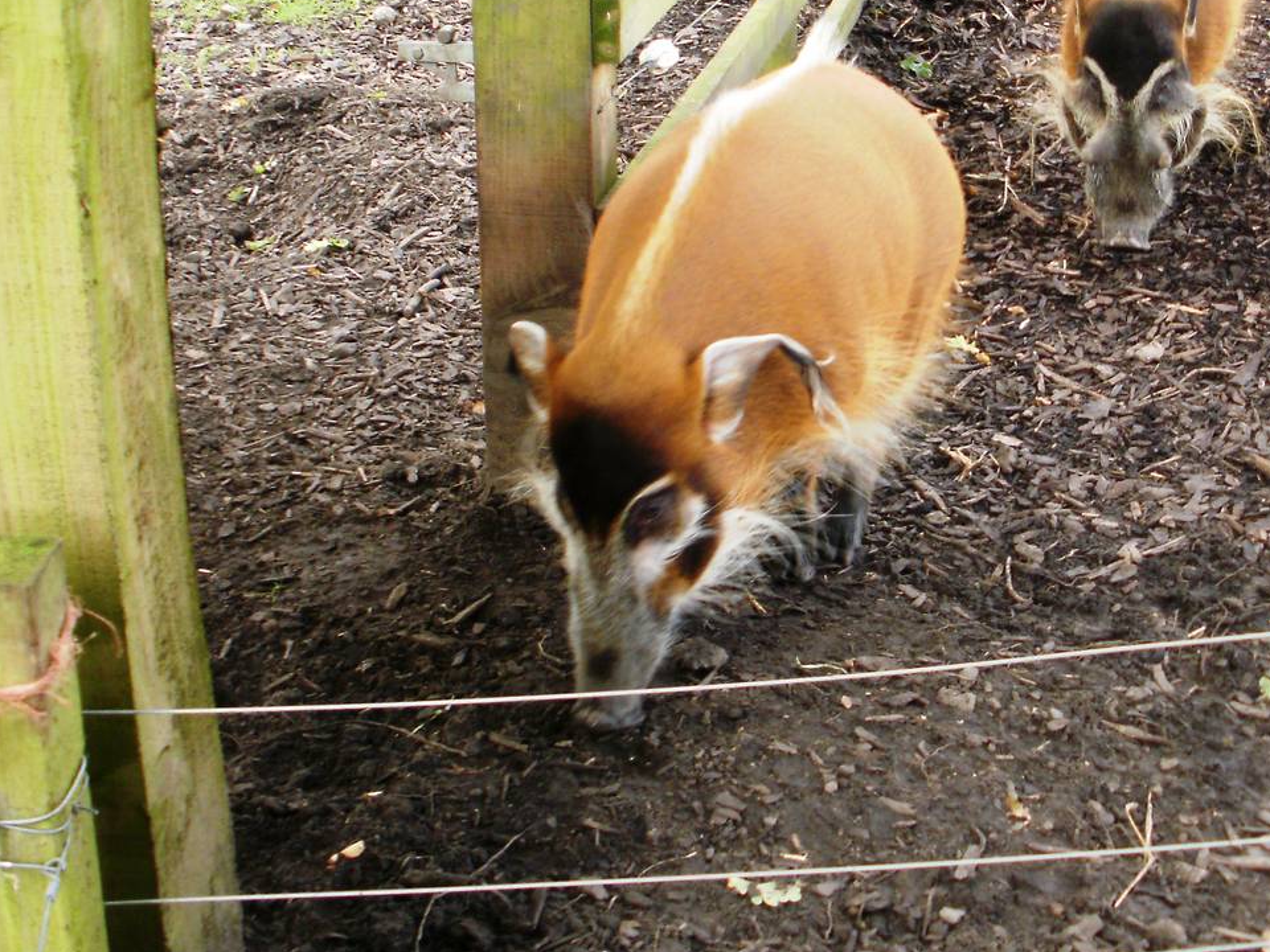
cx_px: 843
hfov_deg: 31.9
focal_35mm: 60
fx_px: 2201
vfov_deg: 24.2
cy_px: 268
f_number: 3.5
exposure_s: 1/40
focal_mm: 6.3
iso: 100
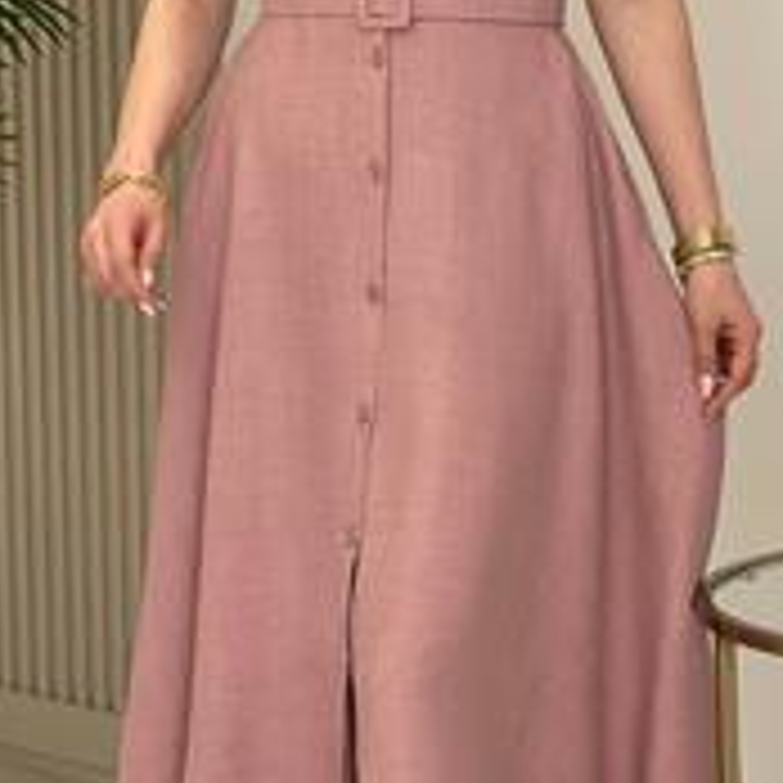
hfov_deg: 13.4
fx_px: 3327
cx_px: 495
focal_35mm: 130
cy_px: 218
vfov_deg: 13.4
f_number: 1.78
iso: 80
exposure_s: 1/450
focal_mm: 6.86
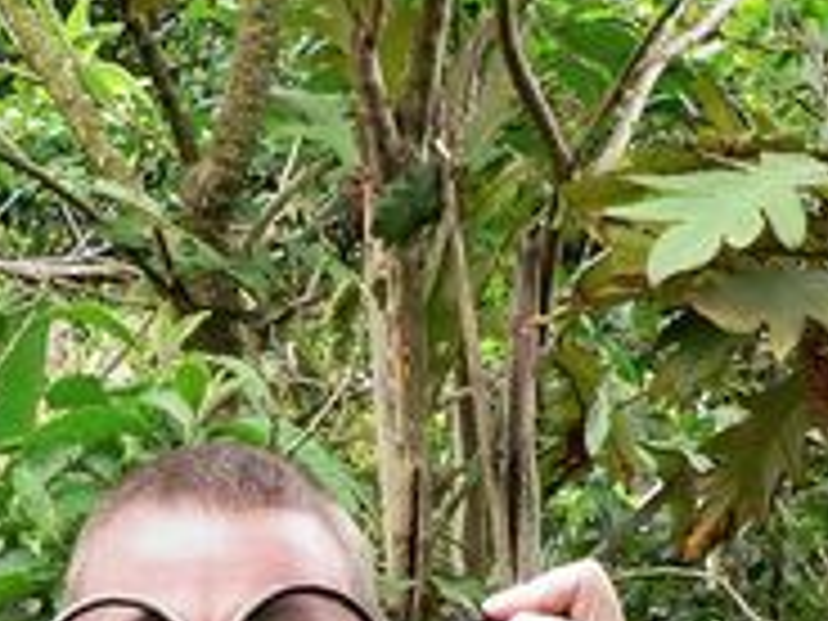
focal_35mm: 98
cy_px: 826
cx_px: 238
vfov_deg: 14.4
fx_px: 2344
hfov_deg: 19.9
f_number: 2.8
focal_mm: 6
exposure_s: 1/40
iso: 200
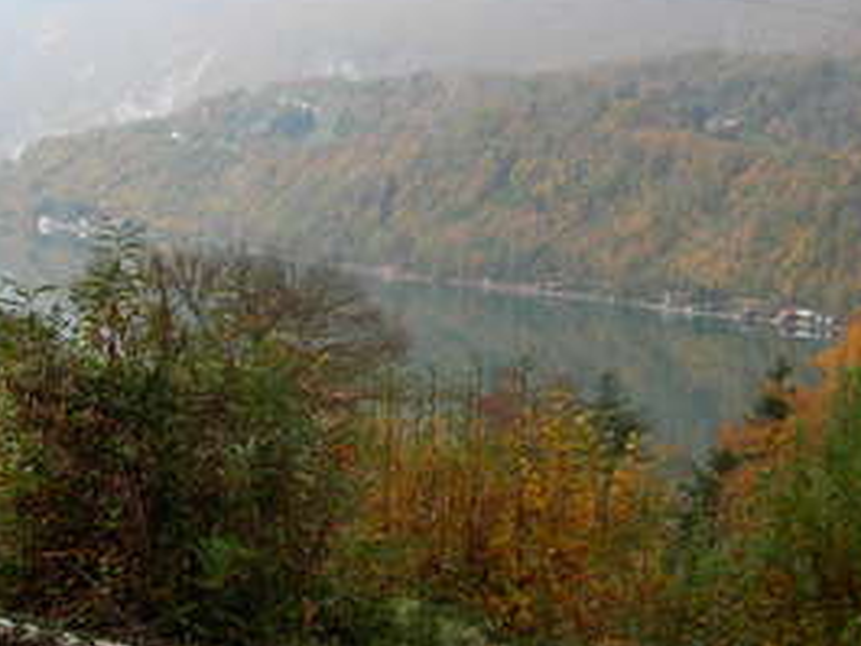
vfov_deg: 17.1
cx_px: 367
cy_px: 188
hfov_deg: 22.7
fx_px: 2140
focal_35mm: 86
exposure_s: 1/161
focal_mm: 6.3
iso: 79
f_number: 2.9
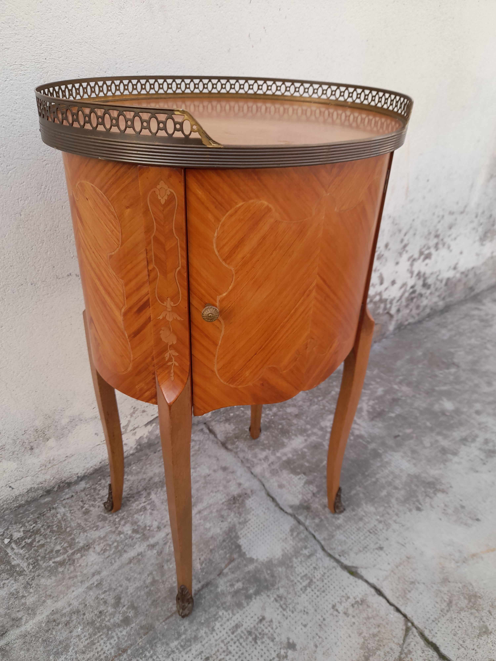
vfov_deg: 69.4
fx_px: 478
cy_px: 330
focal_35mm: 25
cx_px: 248
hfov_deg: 54.9
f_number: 2
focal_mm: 4.6
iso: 20
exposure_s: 1/117
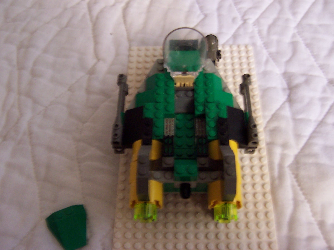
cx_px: 167
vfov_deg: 39.7
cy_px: 125
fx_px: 347
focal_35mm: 36
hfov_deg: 51.4
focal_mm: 5.6
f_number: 2.8
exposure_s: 1/8
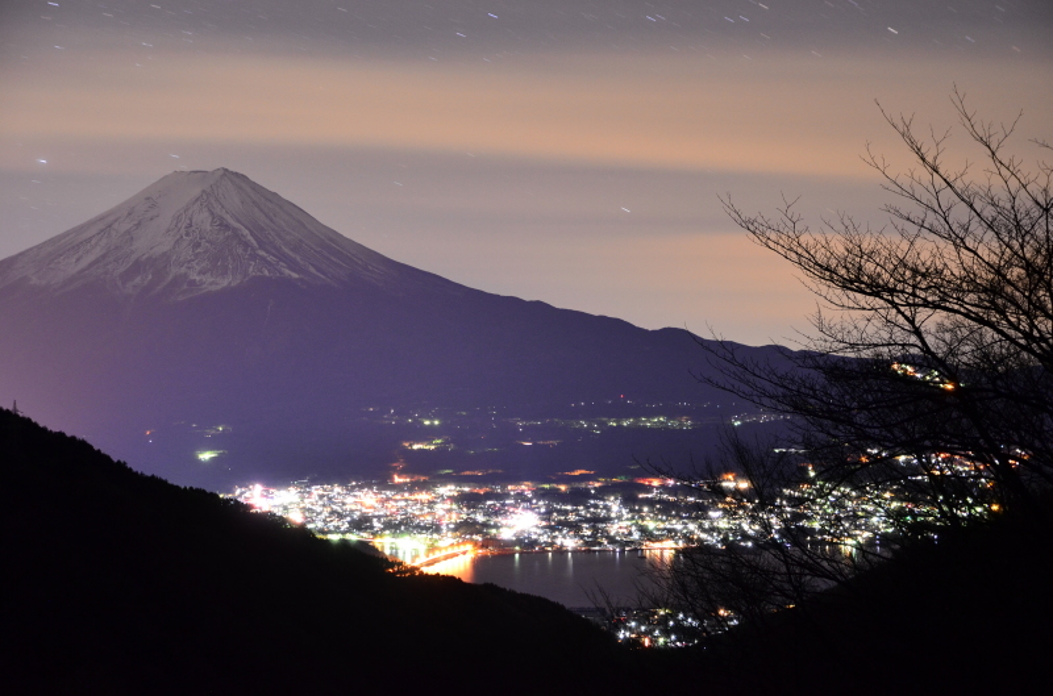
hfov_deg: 29.9
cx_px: 526
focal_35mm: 68
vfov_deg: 20.1
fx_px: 1969
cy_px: 348
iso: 800
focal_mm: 45
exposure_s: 85.1
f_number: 3.5
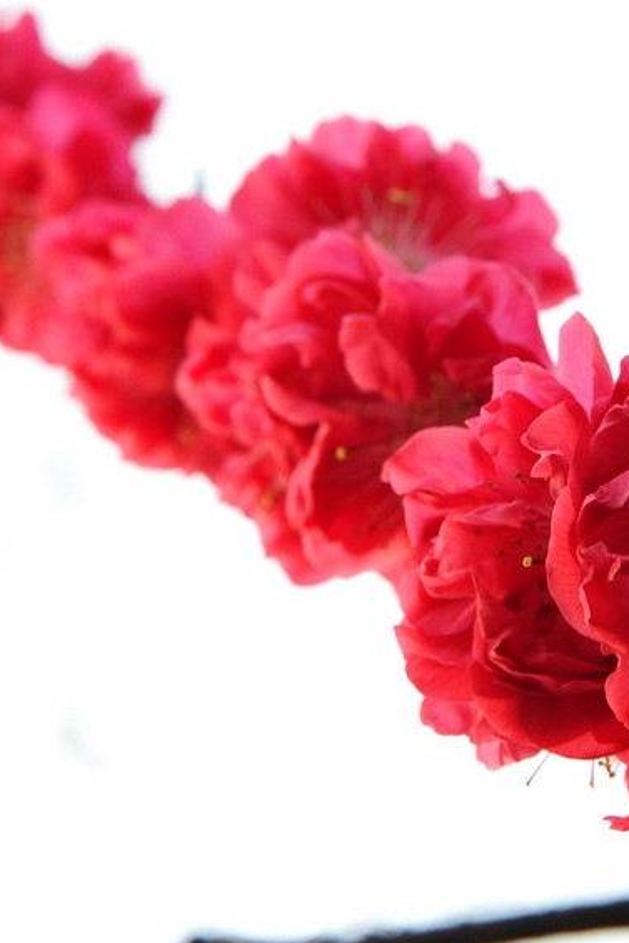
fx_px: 4033
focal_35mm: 154
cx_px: 424
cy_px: 448
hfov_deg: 8.9
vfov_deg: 13.3
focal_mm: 85
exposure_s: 1/100
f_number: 13
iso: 3200
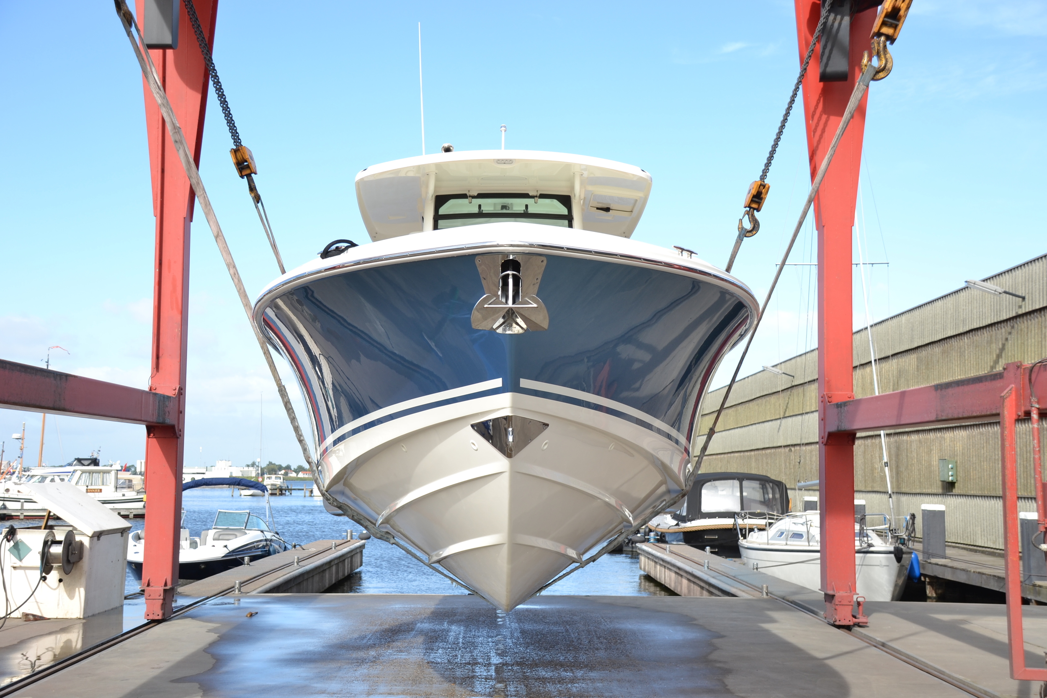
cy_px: 349
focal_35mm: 46
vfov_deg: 28.9
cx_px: 524
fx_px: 1352
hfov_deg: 42.3
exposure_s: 1/200
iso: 100
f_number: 5.6
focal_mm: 31
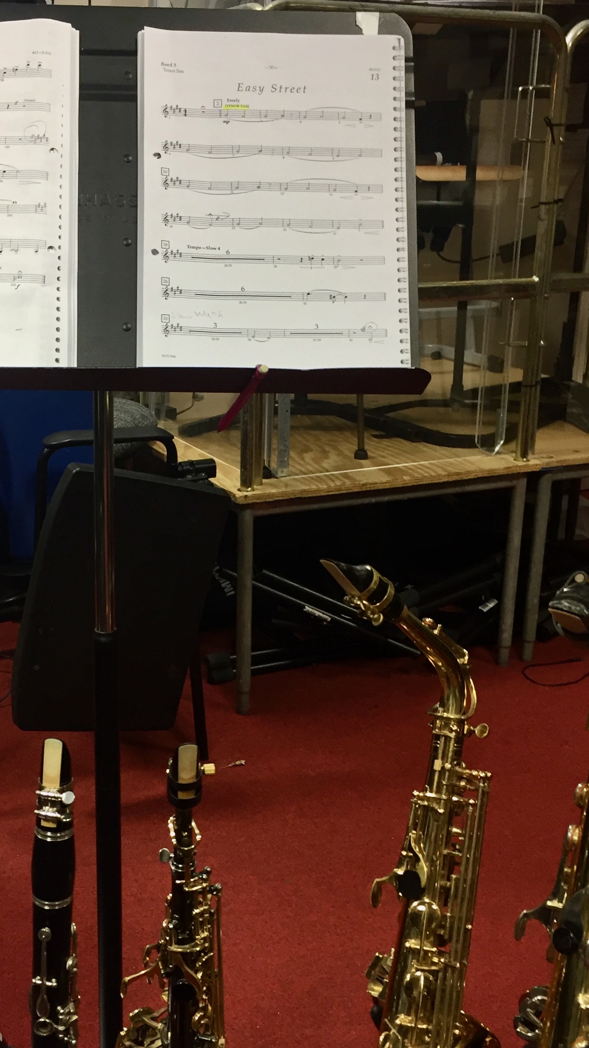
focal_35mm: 43
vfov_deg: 47.3
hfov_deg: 27.6
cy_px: 581
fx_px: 1194
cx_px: 205
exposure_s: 1/33
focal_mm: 4.15
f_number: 2.2
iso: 100
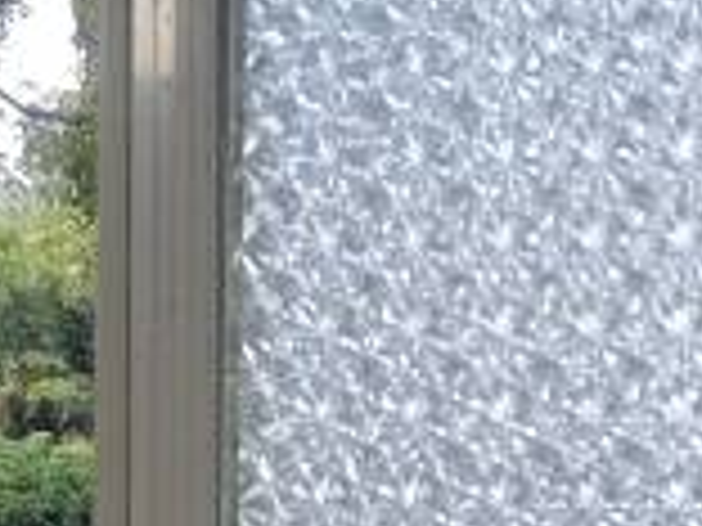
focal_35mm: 133
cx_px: -45
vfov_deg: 10.5
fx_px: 2697
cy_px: 953
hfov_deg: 14.5
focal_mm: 4.65
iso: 807
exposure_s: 1/33.3
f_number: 1.8
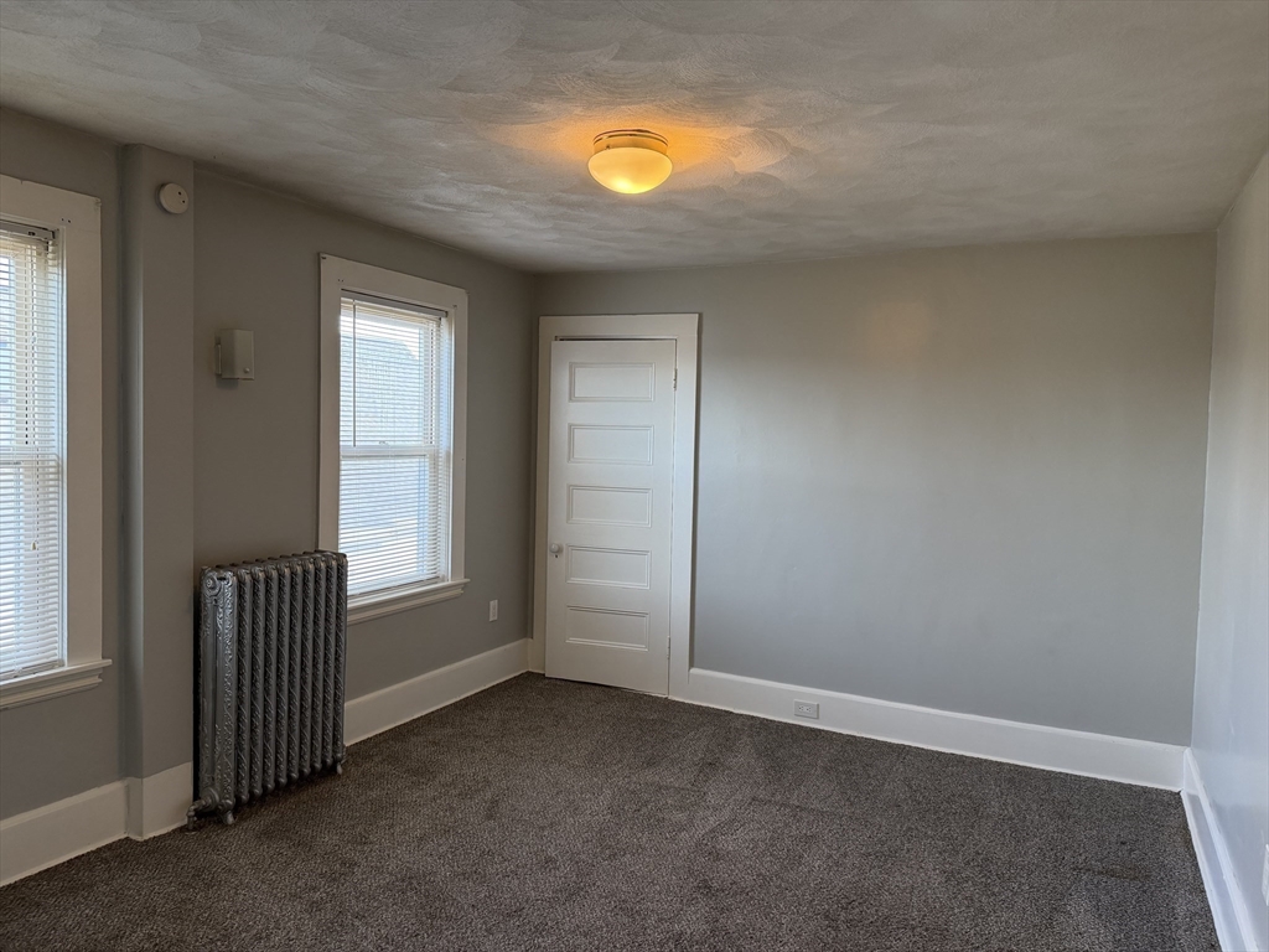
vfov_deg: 56.8
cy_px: 476
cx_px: 634
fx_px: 880
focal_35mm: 24
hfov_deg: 71.6
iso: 250
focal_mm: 6.76
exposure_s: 1/120
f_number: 1.78
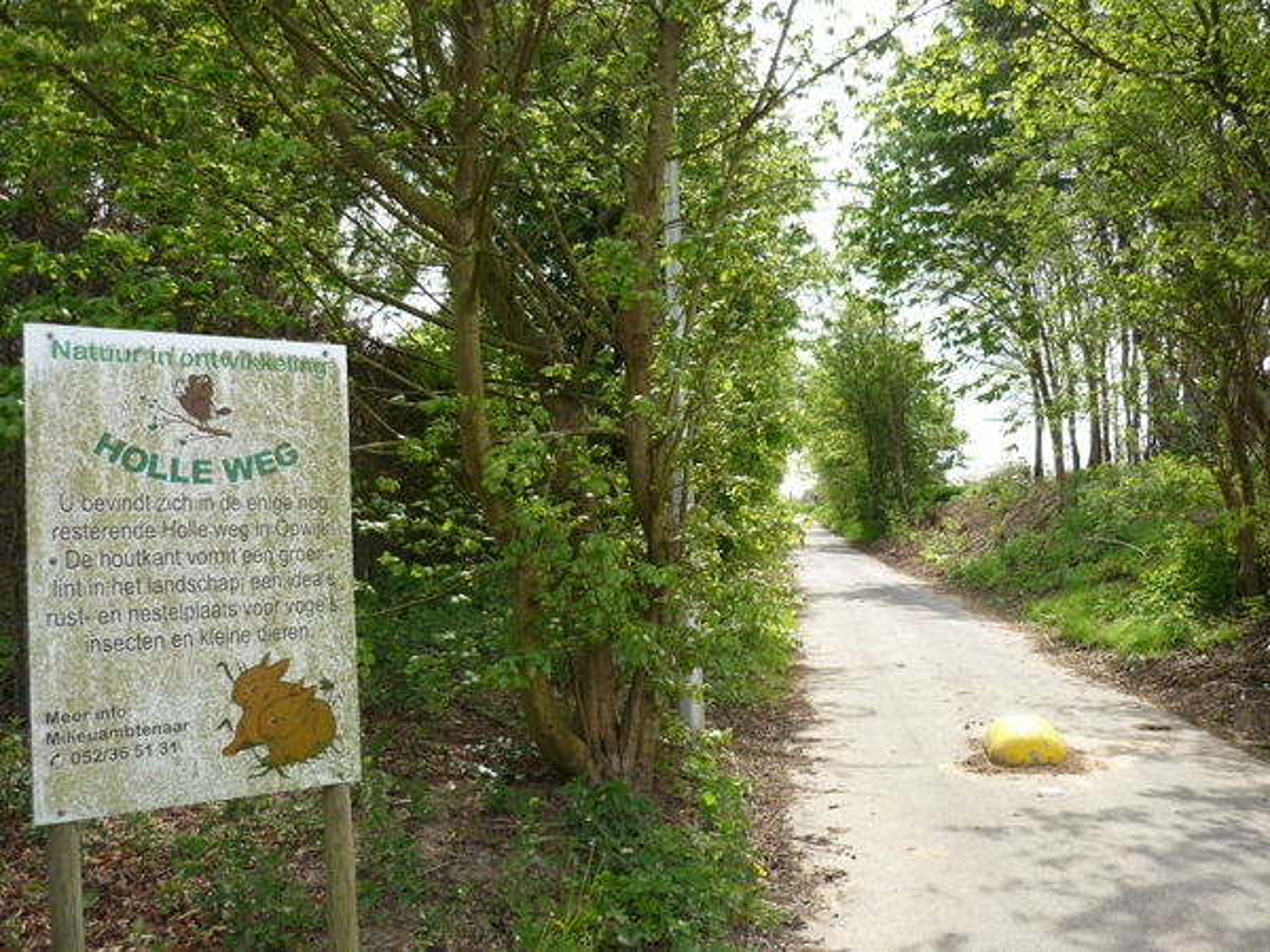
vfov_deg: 42.9
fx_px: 1211
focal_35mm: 33
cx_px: 635
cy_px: 476
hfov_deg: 55.4
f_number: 2.8
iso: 100
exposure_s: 1/400
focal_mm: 5.5
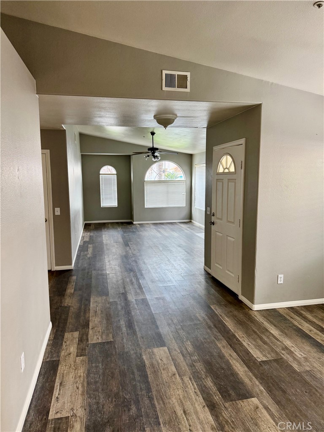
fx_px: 300
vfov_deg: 71.6
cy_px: 216
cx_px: 162
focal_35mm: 24
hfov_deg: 56.8
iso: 200
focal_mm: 6.76
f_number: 1.78
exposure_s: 1/86
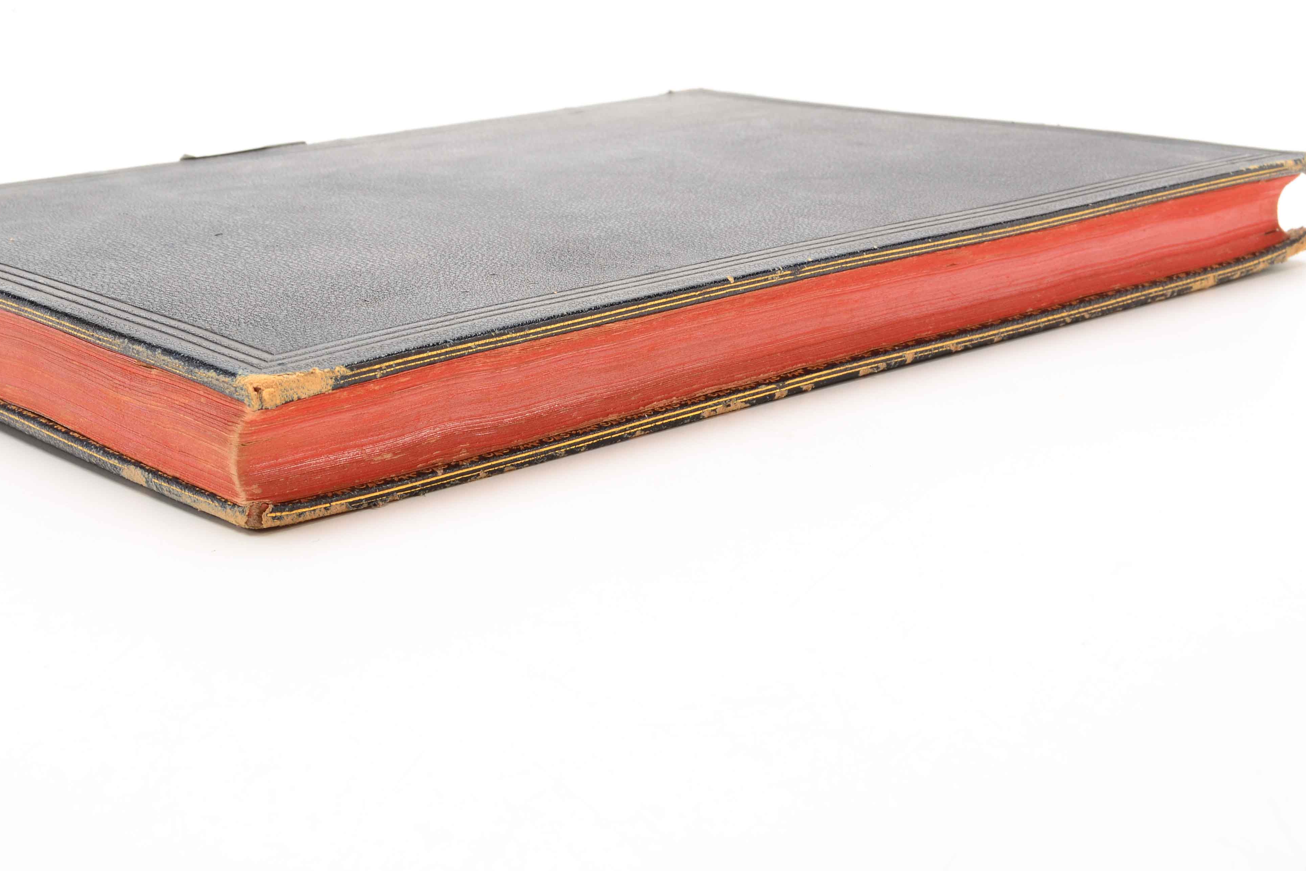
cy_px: 329
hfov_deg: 32.8
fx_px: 2213
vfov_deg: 22.2
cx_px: 530
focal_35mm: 61
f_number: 18
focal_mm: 32
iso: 100
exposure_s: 1/160
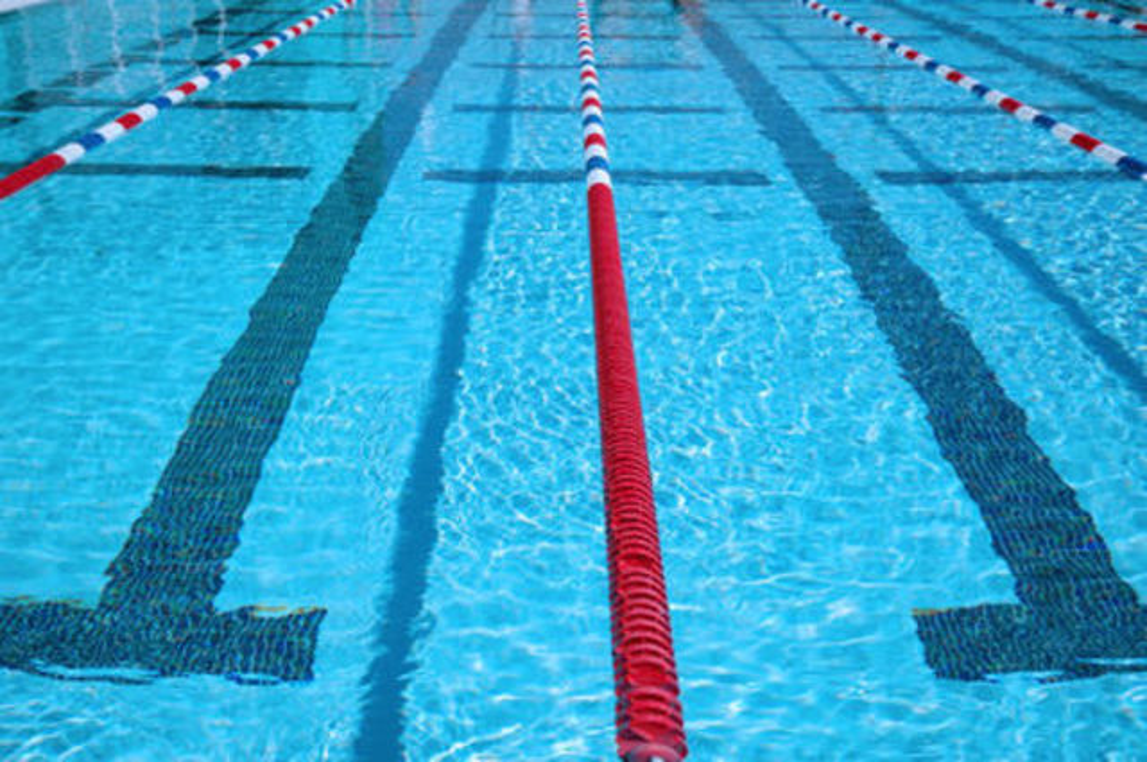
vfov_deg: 26.4
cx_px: 574
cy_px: 381
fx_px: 1623
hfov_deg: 38.9
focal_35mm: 51
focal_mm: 34
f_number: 4.2
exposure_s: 1/3200
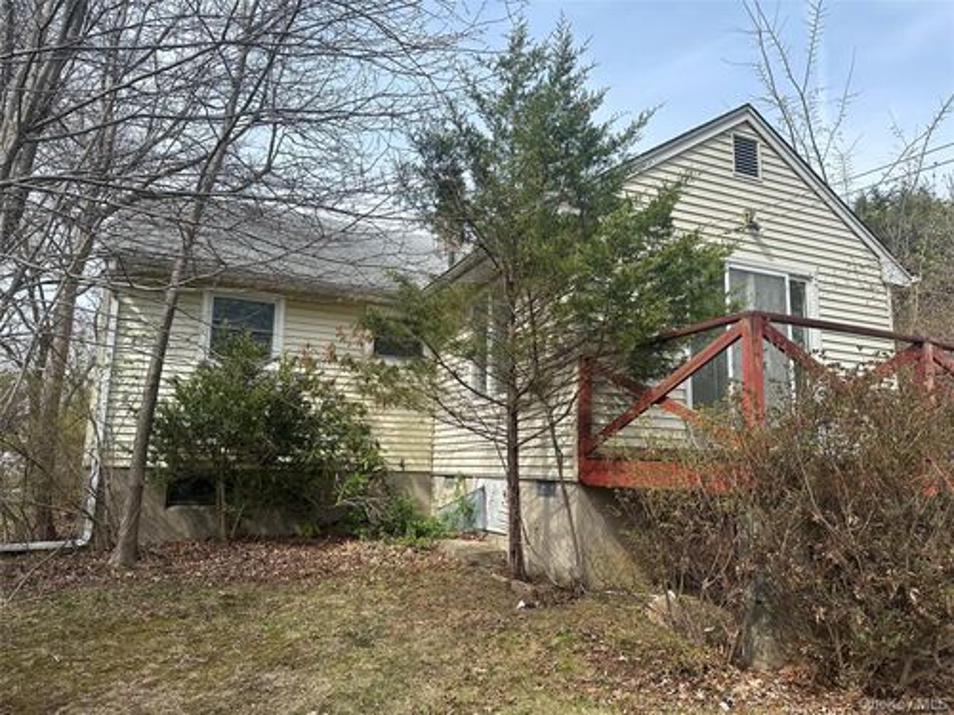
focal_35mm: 24
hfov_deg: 71.6
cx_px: 477
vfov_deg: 56.8
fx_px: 661
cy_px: 358
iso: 80
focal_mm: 6.86
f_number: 1.78
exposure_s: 1/2299
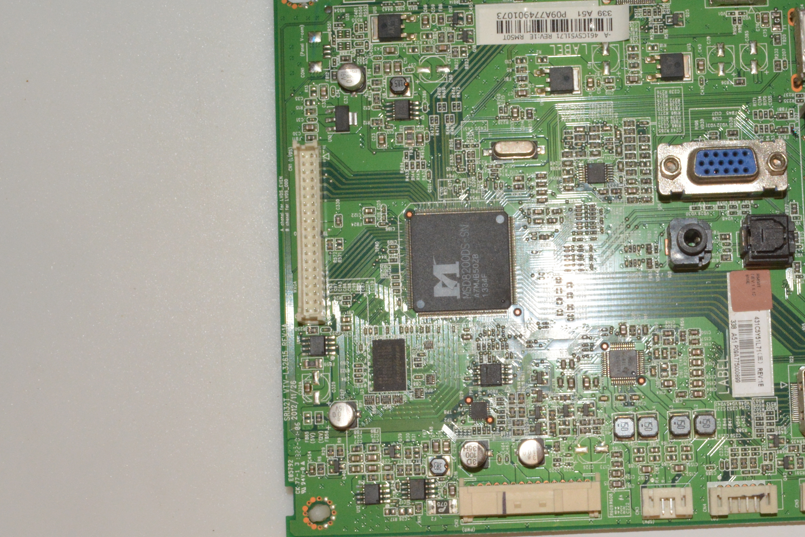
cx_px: 570
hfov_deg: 30.2
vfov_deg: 20.5
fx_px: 1476
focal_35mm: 66
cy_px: 355
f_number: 25
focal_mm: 24
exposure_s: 1/60
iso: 1250
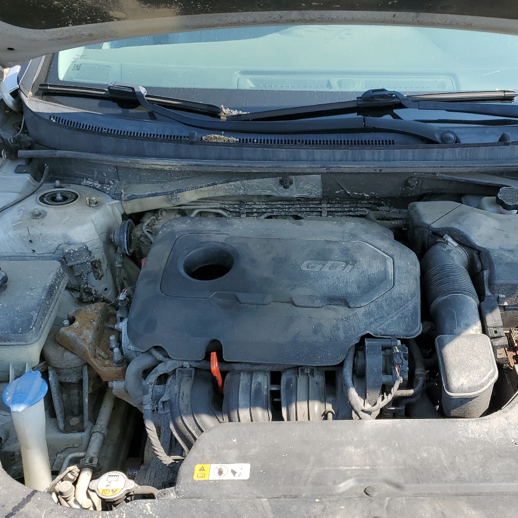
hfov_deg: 43.4
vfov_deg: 43.8
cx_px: 335
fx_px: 643
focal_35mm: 38
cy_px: 284
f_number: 1.5
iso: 50
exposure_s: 1/1000
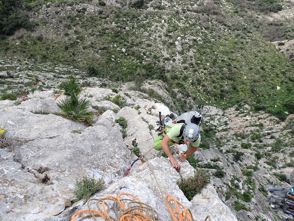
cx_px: 147
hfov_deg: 69.4
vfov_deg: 54.9
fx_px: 212
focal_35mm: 25
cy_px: 110
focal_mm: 4.5
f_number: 2.8
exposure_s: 1/320
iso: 100
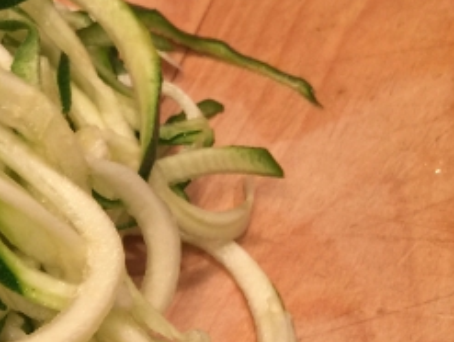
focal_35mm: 75
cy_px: 355
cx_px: -129
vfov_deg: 19.1
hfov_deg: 23.2
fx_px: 985
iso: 40
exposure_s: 1/15
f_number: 2.2
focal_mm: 4.15
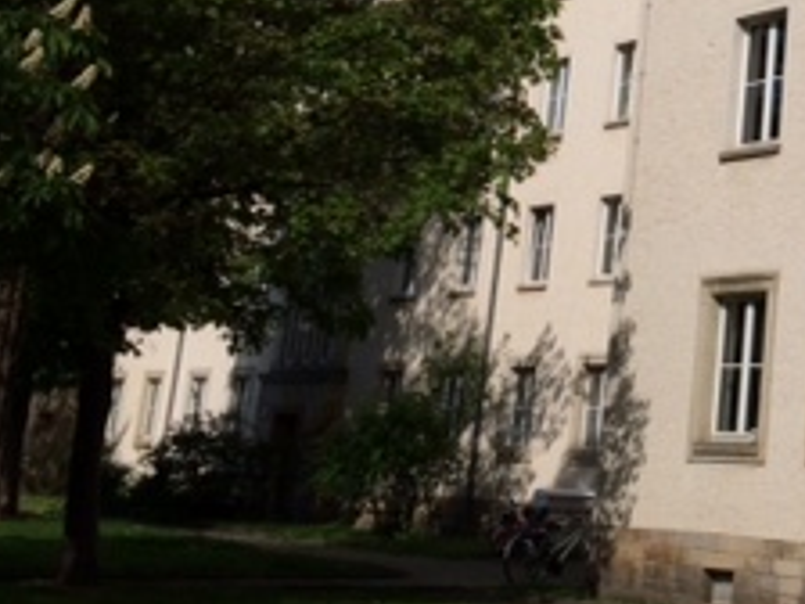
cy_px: -104
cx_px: 902
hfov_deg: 22.2
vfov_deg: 17.1
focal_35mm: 83
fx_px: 1930
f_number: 2.2
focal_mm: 4.15
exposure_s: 1/3731
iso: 32
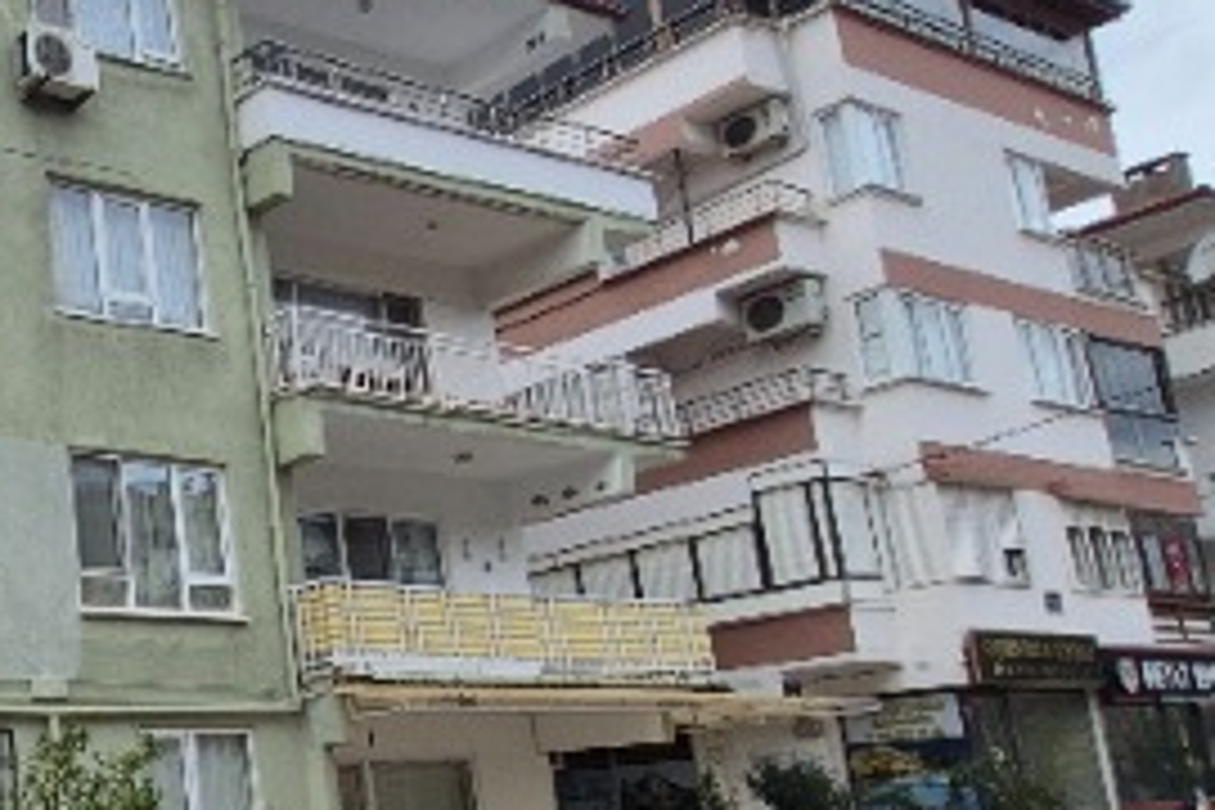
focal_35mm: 40
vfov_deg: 32.6
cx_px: -279
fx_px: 1350
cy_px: 639
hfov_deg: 36.2
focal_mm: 1.74
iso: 50
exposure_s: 1/786
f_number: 2.2
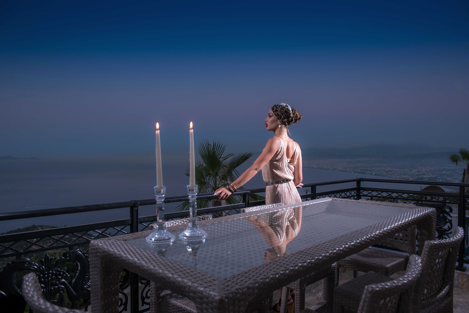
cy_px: 156
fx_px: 352
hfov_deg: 67.4
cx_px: 234
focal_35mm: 27
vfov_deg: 48.0
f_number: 6.3
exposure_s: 1/60
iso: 400
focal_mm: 27
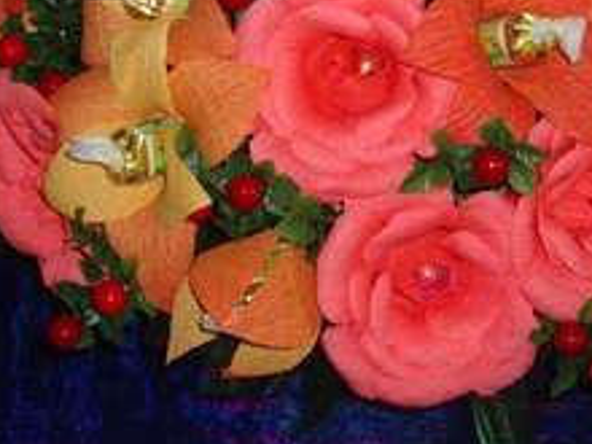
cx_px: 363
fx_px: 2275
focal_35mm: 133
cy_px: 24
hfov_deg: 14.8
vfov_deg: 11.1
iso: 400
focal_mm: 13.7
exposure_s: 1/80
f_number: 3.8
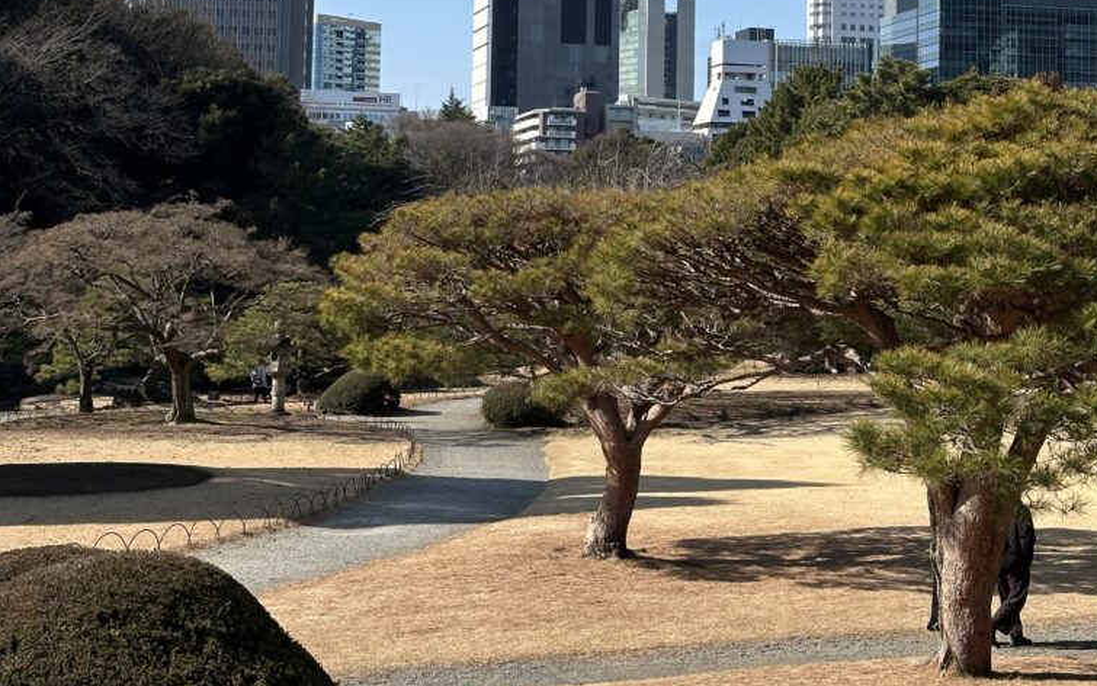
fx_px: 2063
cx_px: 556
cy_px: 94
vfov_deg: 18.6
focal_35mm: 69
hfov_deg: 29.8
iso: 64
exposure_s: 1/3472
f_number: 1.78
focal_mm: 6.86
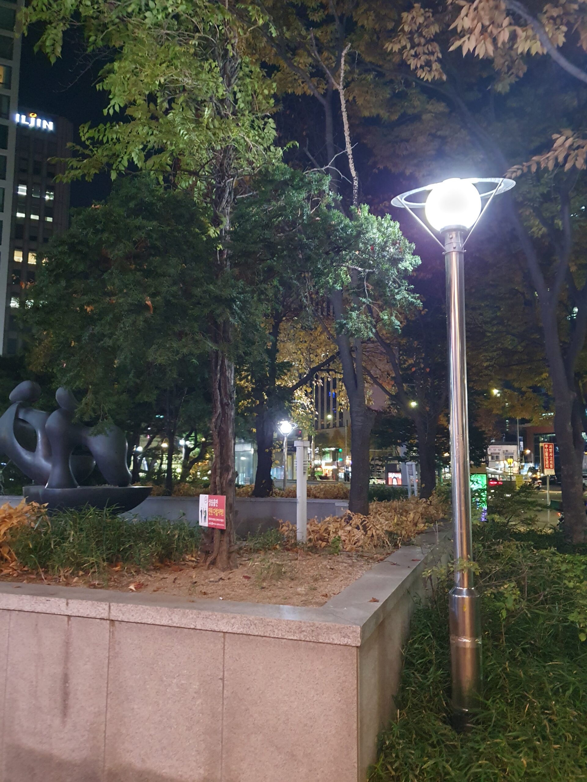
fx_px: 588
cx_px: 294
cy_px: 391
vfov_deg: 67.3
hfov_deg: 53.1
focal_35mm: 26
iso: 640
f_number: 1.5
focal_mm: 4.32
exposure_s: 1/30
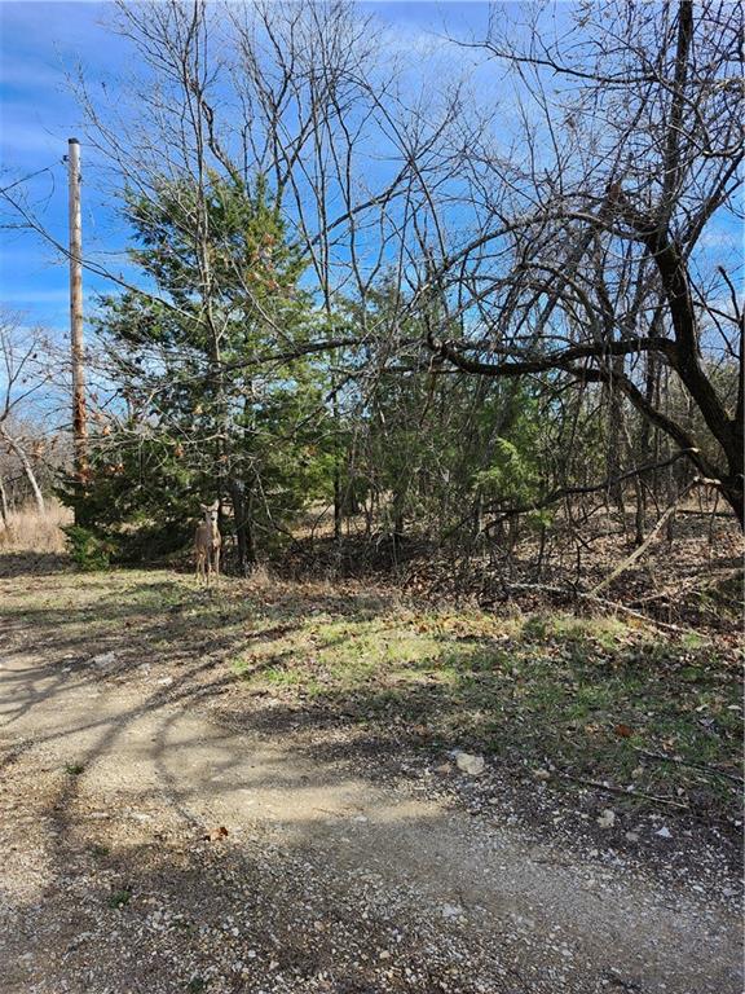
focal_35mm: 23
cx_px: 372
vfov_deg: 73.9
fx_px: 660
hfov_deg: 58.9
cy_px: 497
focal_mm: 5.54
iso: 25
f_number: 1.8
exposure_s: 1/654
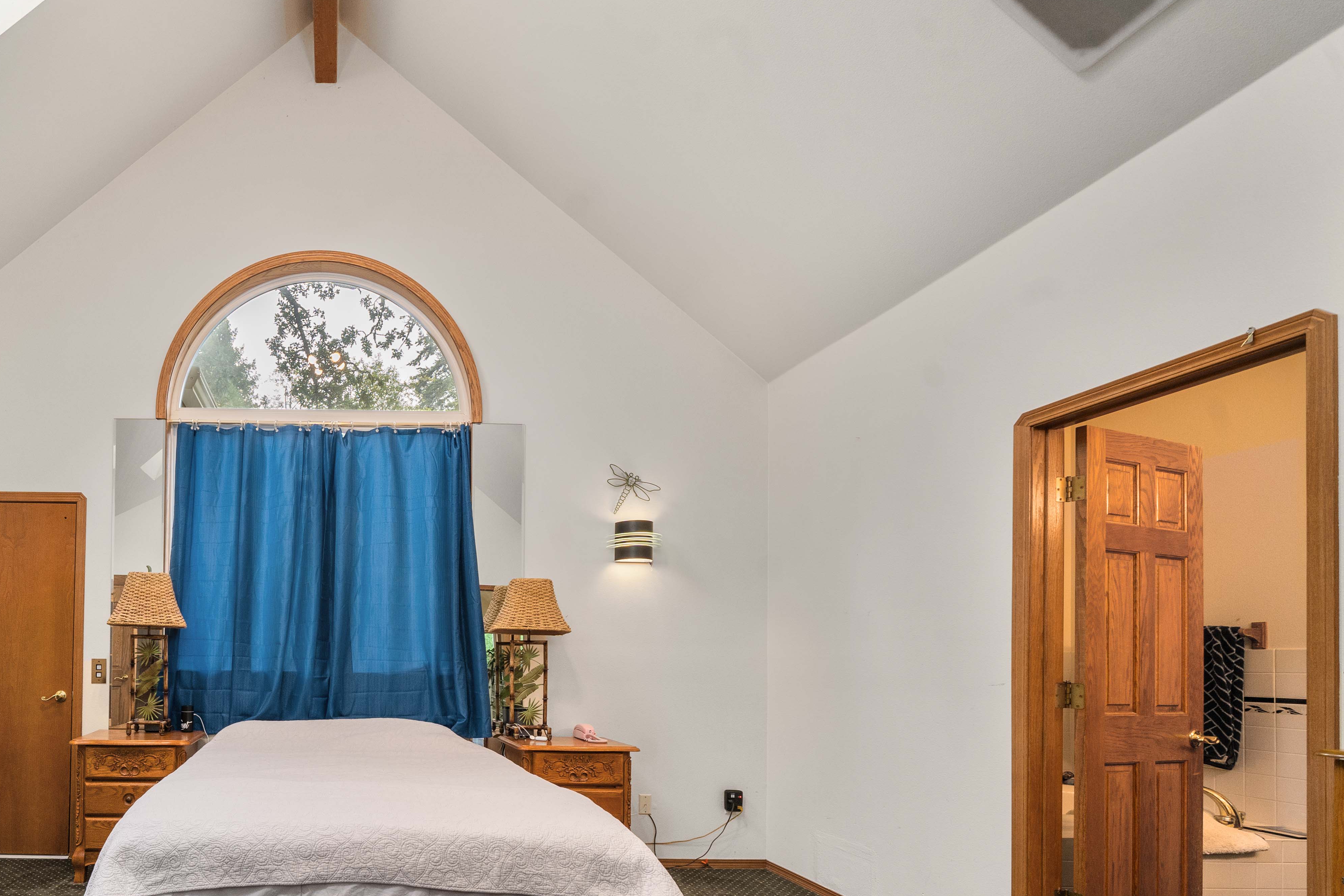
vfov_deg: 64.4
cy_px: 641
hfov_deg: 82.9
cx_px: 337
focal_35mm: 18
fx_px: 672
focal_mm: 12
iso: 800
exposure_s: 1/30
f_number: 6.7
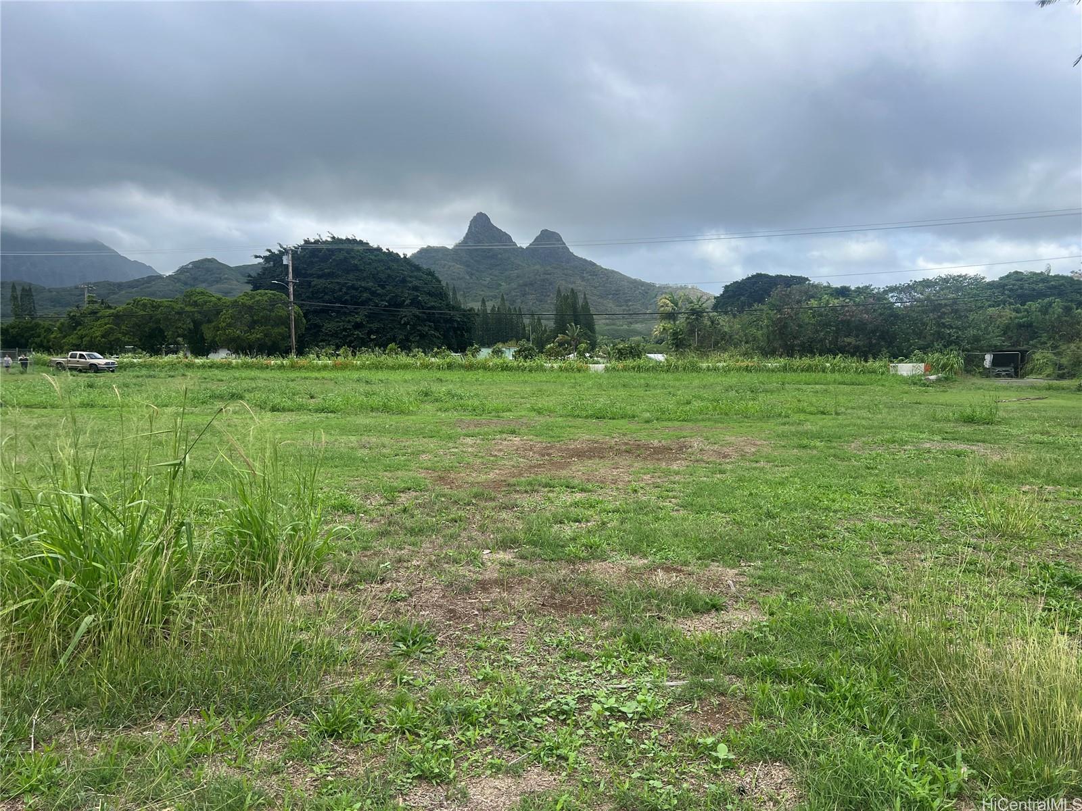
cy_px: 406
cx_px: 541
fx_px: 813
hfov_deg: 67.3
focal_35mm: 26
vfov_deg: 53.1
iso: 50
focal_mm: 5.7
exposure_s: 1/2165
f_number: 1.5
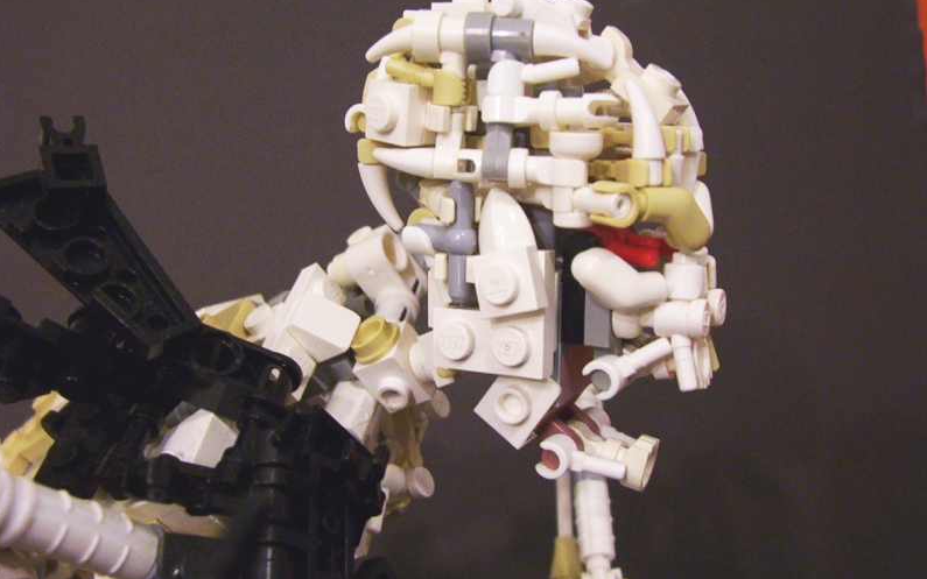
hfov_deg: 43.5
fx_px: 1162
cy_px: 271
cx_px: 462
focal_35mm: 46
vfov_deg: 28.0
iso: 200
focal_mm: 5.77
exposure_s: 1/23.5
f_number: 2.73
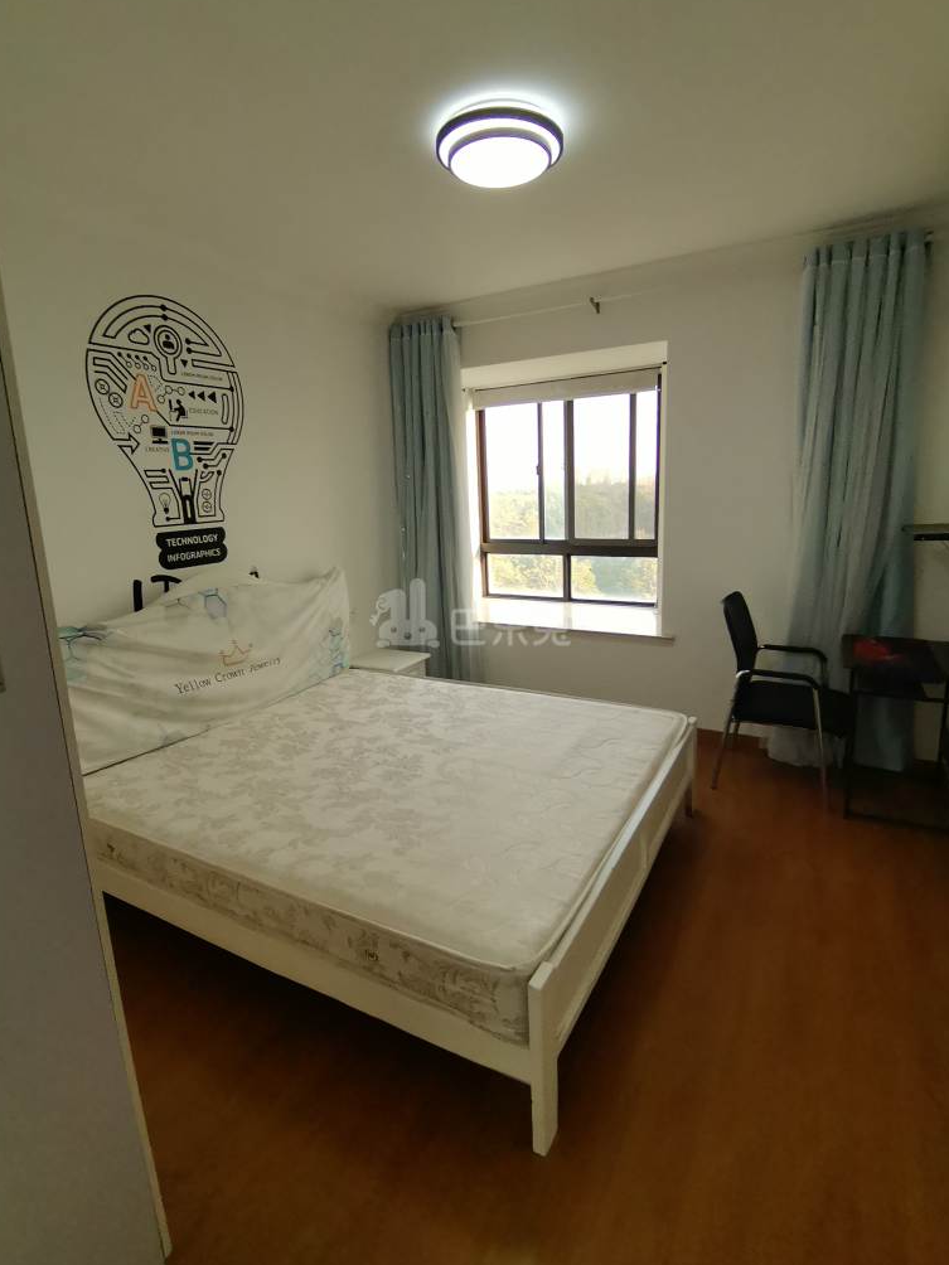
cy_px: 614
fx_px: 621
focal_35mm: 17
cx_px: 470
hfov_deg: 74.7
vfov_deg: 91.0
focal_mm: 1.68
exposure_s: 1/100
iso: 80
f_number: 2.2
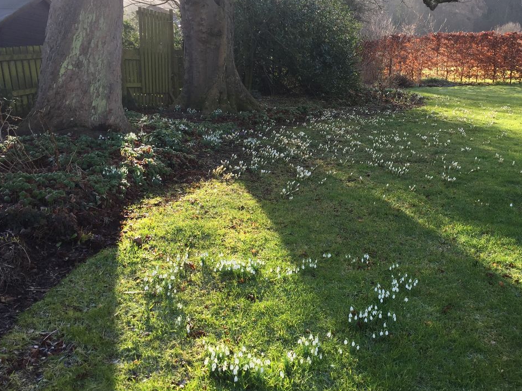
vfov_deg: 38.6
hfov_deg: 49.6
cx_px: 328
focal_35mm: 37
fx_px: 558
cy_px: 191
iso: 32
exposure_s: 1/332
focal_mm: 4.15
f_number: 2.2
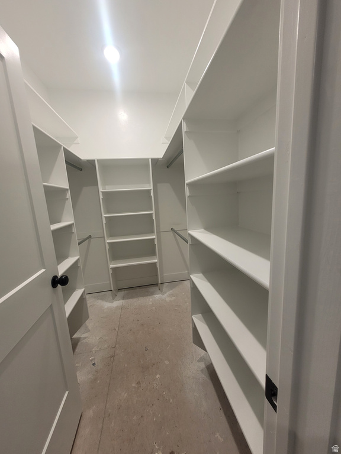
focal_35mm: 13
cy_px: 227
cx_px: 170
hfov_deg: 89.9
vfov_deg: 106.2
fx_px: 171
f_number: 2.2
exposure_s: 1/60
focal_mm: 1.74
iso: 100
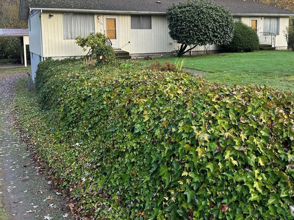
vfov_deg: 41.0
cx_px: 150
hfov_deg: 54.0
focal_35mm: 34
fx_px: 289
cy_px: 66
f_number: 1.78
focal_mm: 6.86
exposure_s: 1/404
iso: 80
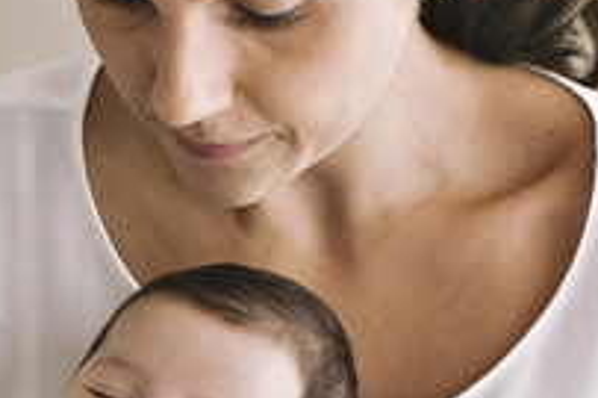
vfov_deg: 6.6
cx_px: -247
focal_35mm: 207
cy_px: 401
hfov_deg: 9.7
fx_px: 3436
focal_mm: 35
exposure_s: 1/160
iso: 200
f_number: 1.6
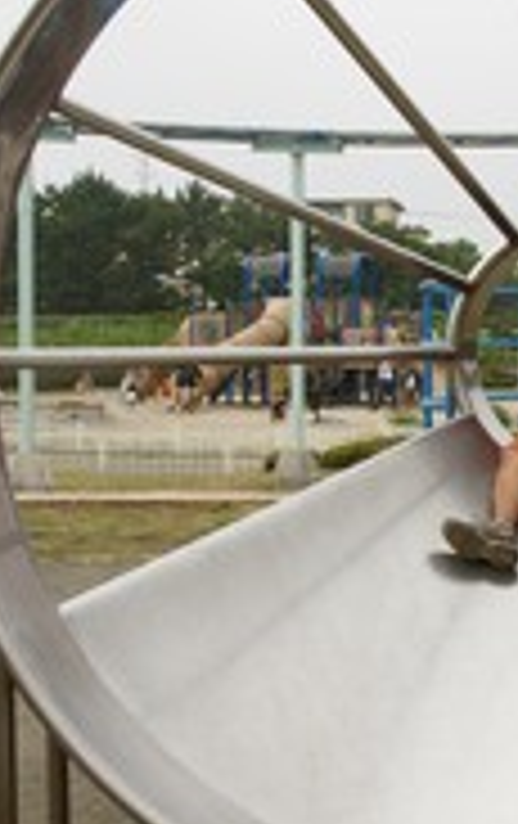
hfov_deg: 19.6
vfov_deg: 32.4
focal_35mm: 63
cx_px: 604
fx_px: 1417
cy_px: 407
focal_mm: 18
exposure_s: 1/320
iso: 200
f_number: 8
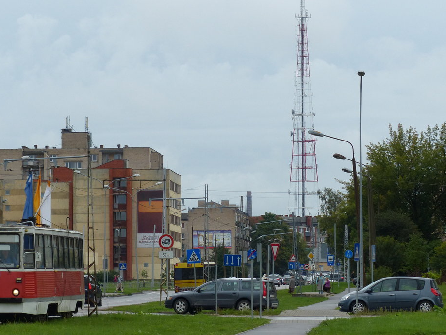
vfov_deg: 7.1
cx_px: 164
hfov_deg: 9.5
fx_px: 2692
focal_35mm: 209
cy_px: 133
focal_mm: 28.7
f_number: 4
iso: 200
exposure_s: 1/1000
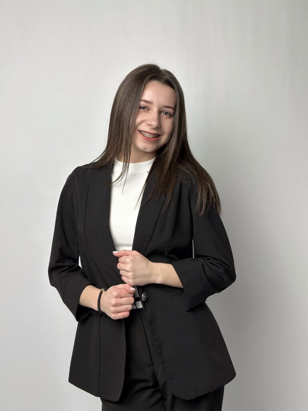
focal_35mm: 48
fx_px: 569
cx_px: 154
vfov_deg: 39.7
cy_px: 206
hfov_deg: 30.3
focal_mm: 6.86
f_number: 1.78
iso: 100
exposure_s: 1/121
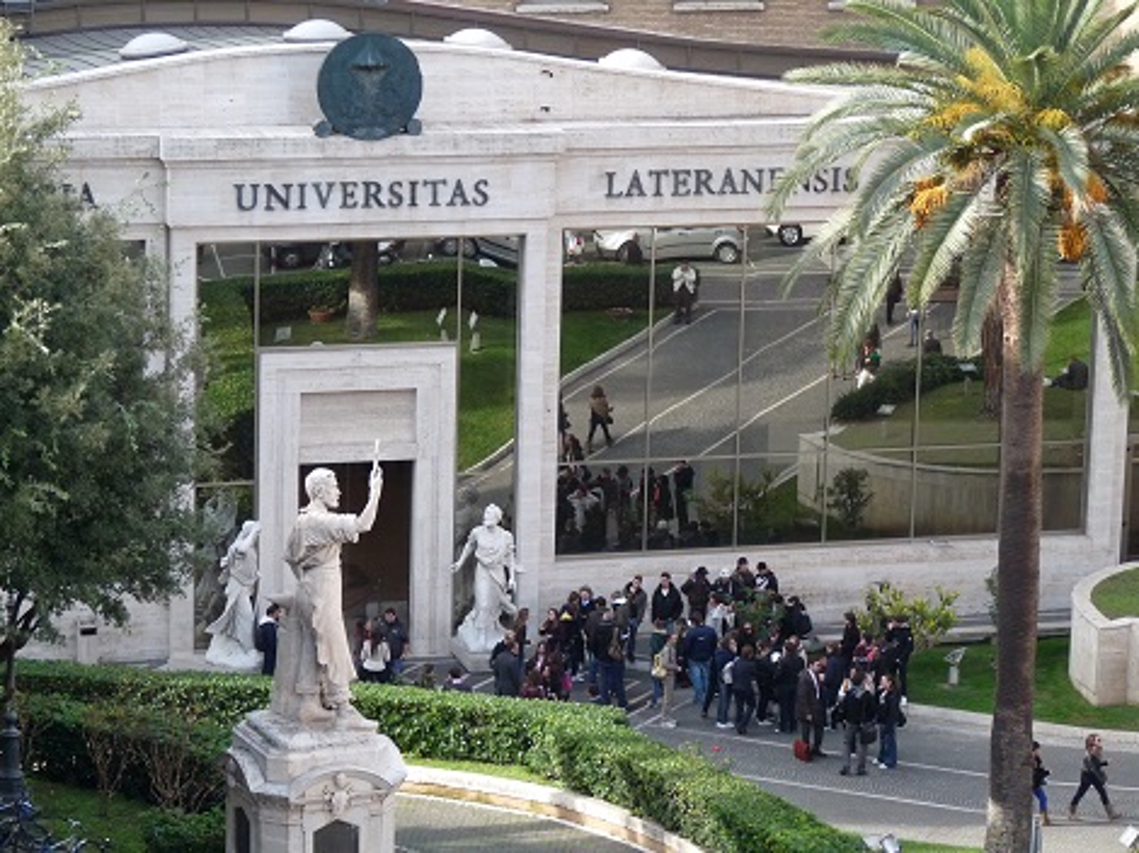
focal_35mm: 125
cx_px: 570
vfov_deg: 11.8
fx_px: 4111
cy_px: 426
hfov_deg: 15.8
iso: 320
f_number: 3.6
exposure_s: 1/500
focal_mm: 22.3
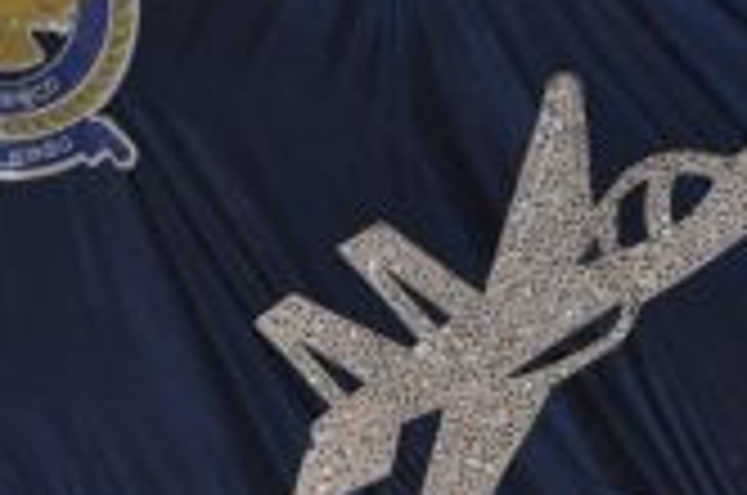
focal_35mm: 315
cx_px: 410
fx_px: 6524
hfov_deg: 6.6
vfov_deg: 4.3
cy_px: 806
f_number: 5
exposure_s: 1/60
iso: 800
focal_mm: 58
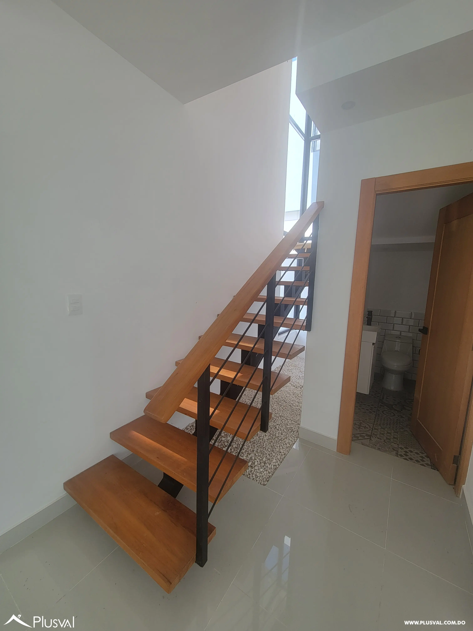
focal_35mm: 13
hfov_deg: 89.9
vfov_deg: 106.2
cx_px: 236
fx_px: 237
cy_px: 316
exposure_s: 1/168
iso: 50
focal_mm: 2.2
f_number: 2.2
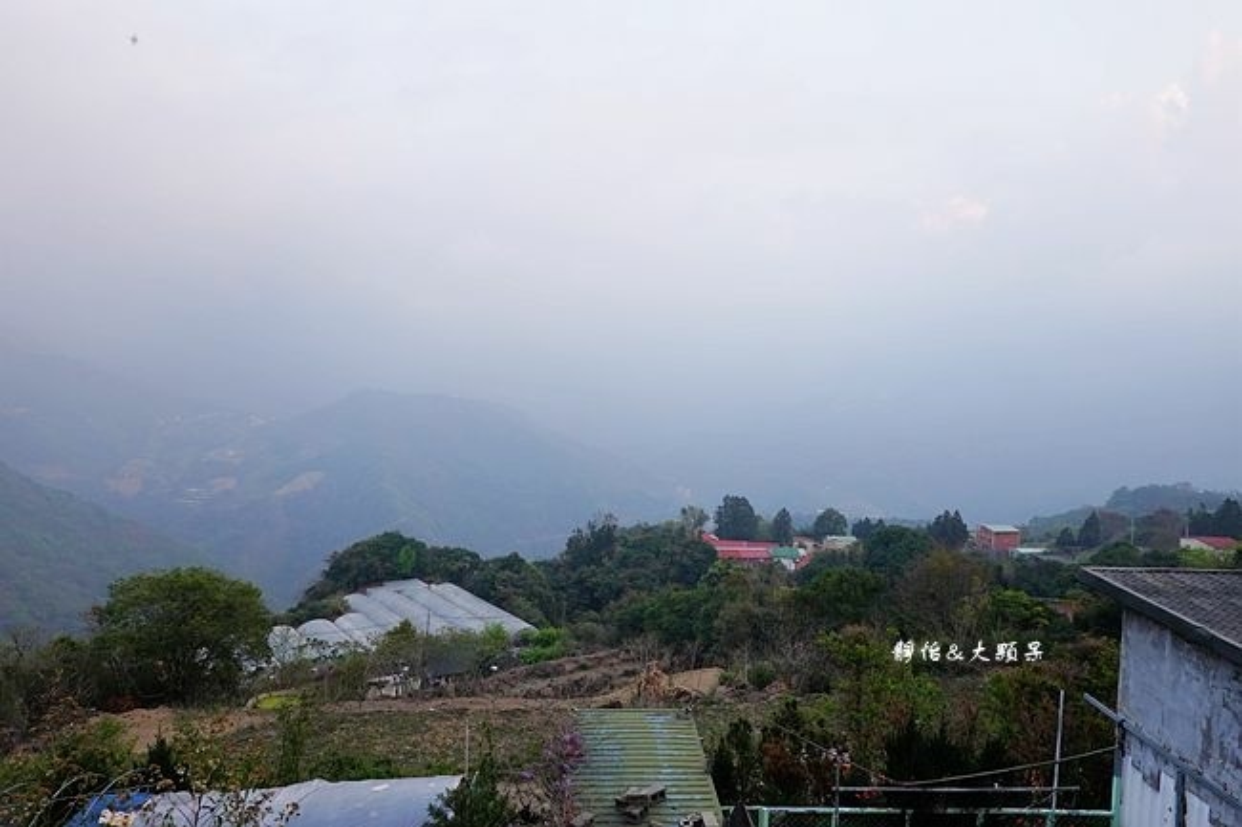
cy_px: 414
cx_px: 621
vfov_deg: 53.1
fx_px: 828
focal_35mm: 24
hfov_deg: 73.8
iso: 125
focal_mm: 9
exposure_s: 1/125
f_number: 2.8
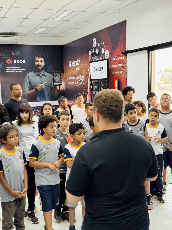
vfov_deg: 39.7
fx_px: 318
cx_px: 86
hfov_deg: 30.3
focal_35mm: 48
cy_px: 115
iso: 200
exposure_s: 1/60
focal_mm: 6.76
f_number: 1.78
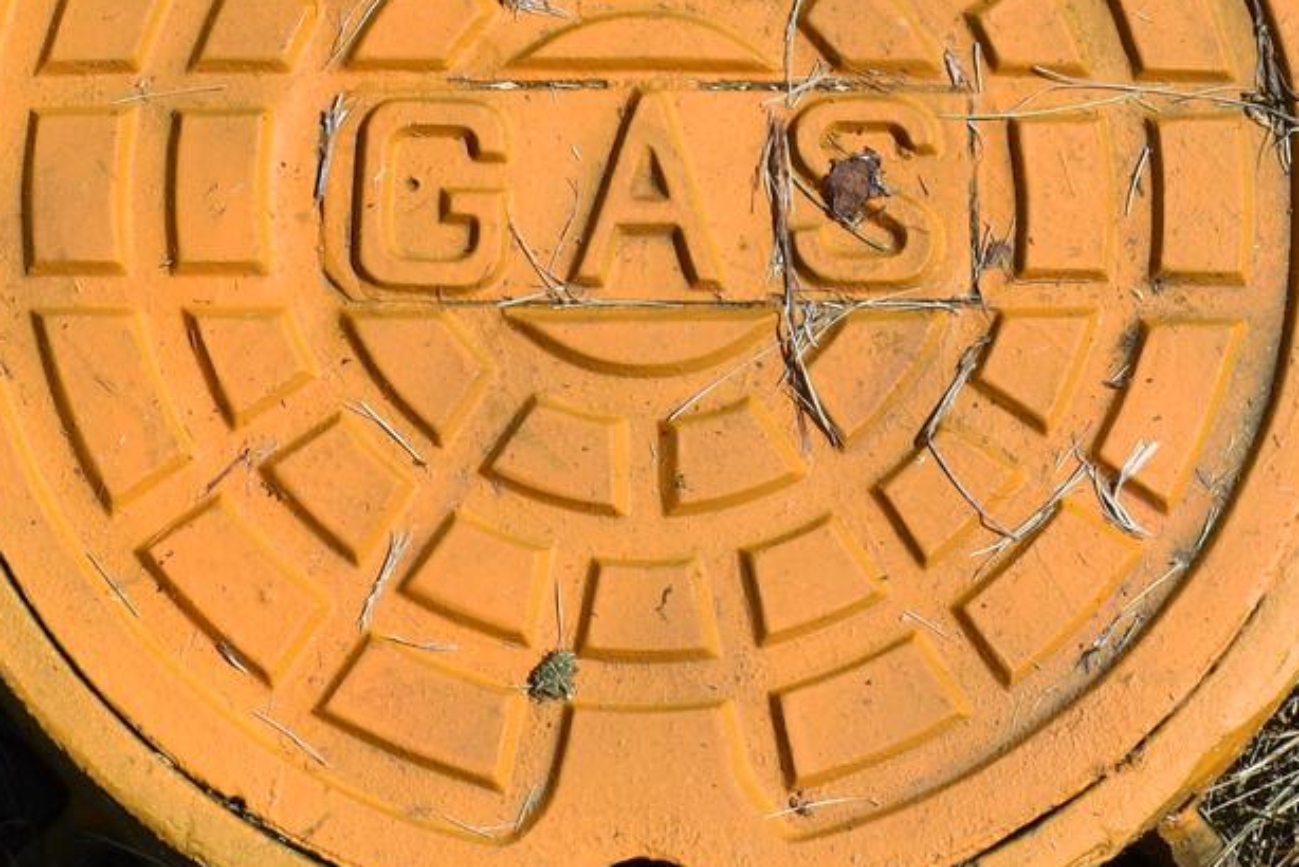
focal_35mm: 140
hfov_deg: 14.6
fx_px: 5054
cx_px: 886
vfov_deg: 9.7
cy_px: -71
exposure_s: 1/500
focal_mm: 28
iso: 200
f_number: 11
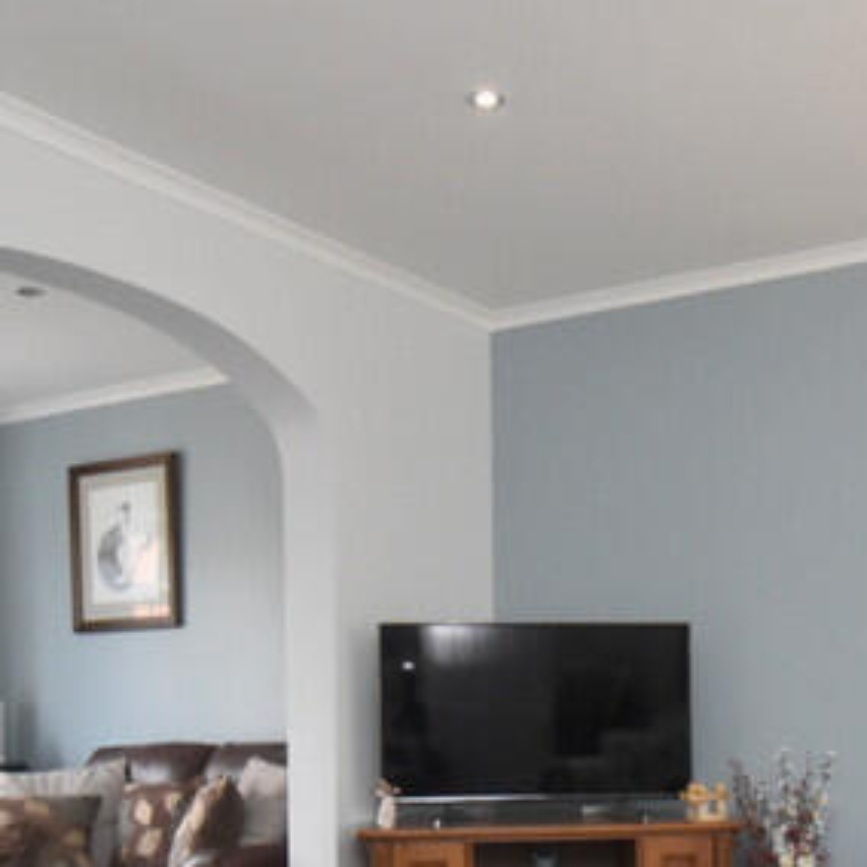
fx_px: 1303
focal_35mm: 46
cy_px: 646
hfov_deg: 35.9
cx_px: 659
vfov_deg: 36.0
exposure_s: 1/60
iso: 1600
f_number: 10
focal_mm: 10
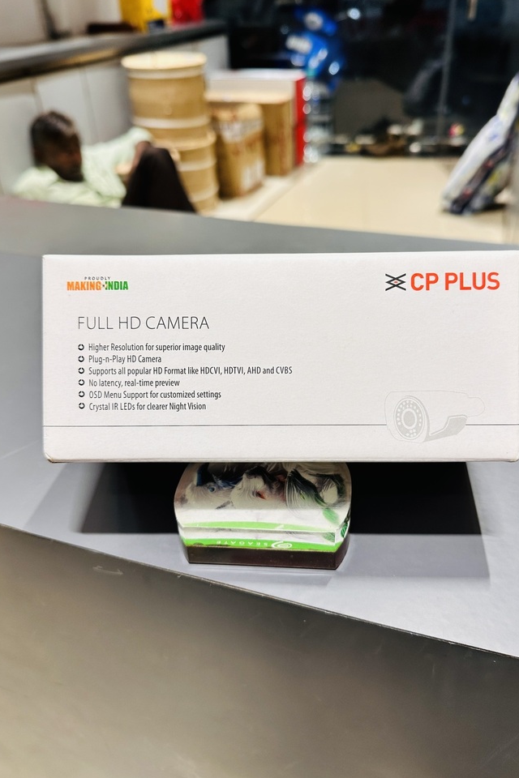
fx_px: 562
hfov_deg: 49.4
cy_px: 384
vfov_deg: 69.4
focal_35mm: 26
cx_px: 293
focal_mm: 6.86
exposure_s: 1/100
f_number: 1.78
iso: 80
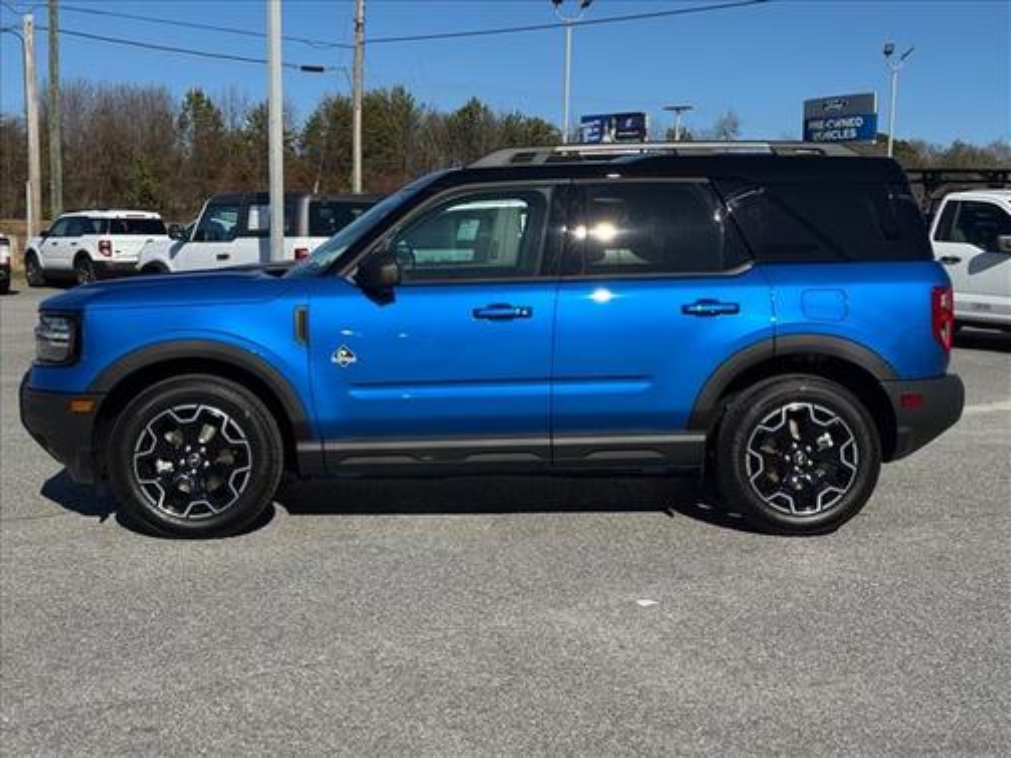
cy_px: 379
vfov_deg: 30.3
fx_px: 1402
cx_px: 506
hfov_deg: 39.7
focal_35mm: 48
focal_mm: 6.76
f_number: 1.78
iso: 64
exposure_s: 1/5848
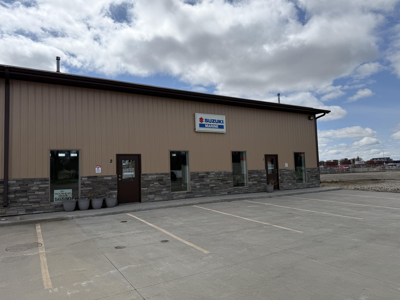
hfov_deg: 71.6
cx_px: 200
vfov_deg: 56.8
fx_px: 277
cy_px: 150
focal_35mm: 24
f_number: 1.78
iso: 100
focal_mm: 6.76
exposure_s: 1/10309
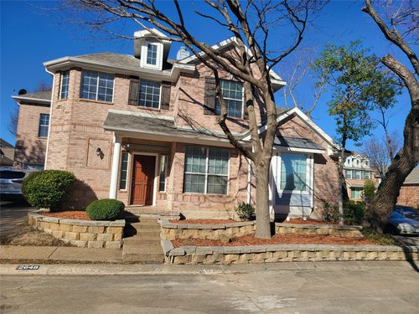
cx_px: 210
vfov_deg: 56.8
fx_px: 291
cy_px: 157
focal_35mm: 24
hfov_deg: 71.6
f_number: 1.8
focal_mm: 5
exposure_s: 1/2443
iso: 40
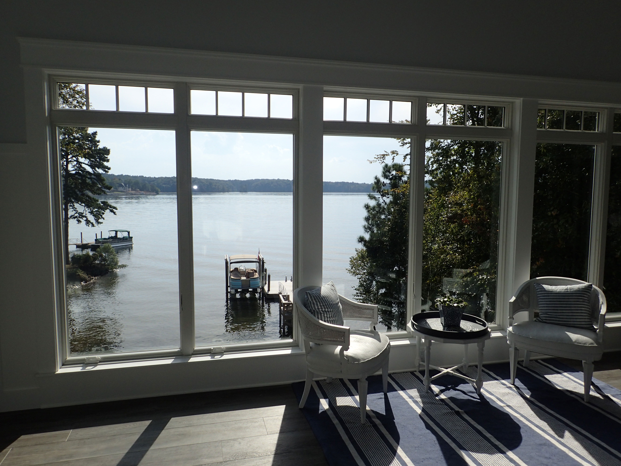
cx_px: 310
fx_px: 448
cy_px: 233
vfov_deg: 54.9
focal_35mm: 25
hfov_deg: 69.4
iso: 100
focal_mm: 4.5
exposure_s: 1/200
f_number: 8
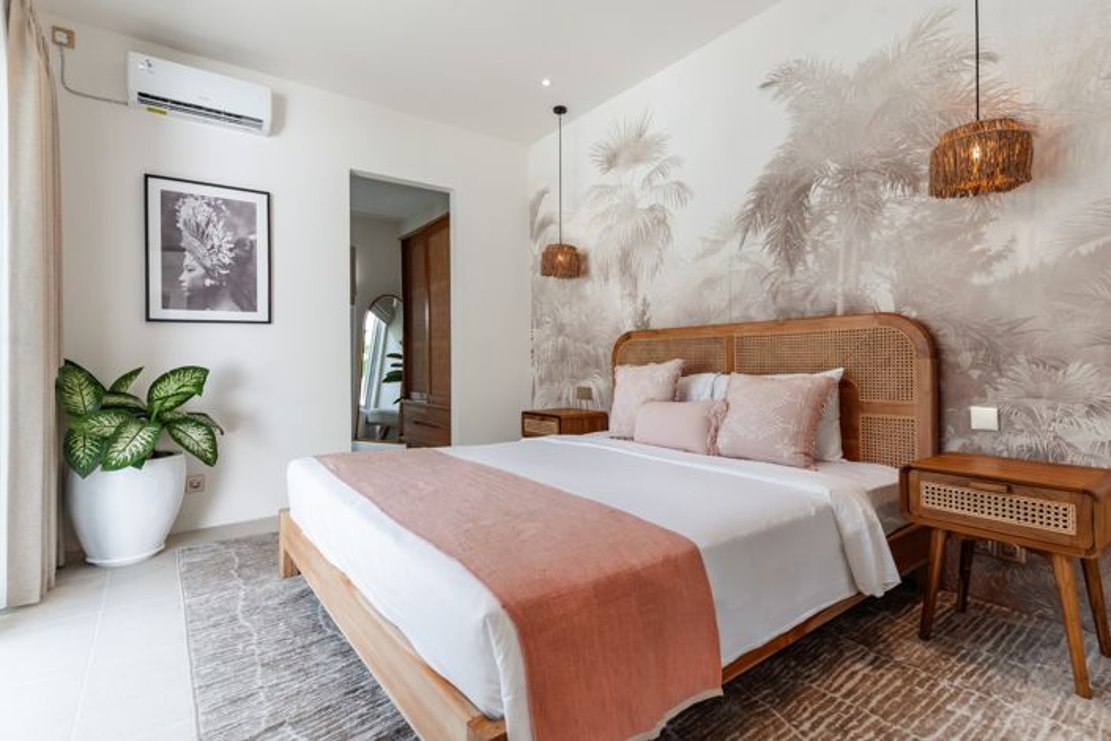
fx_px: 525
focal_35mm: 17
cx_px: 556
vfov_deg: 70.4
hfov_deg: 93.3
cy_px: 370
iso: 500
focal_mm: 17
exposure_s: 1/80
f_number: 8
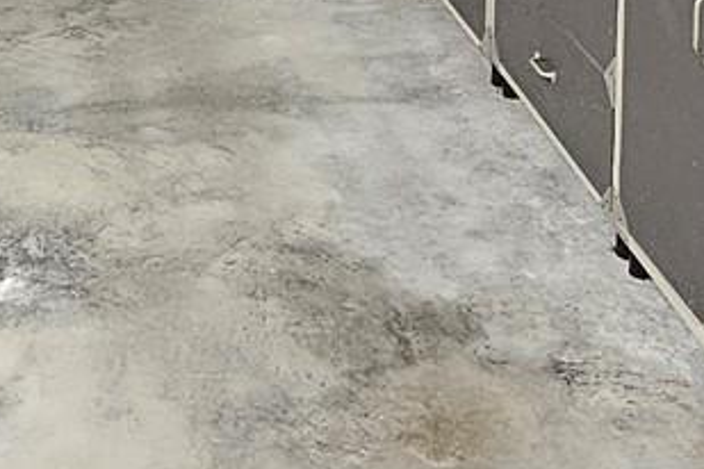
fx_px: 1369
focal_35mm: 70
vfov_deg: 17.6
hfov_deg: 28.0
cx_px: 109
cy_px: -216
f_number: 2.2
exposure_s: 1/24
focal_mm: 2.2
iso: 800
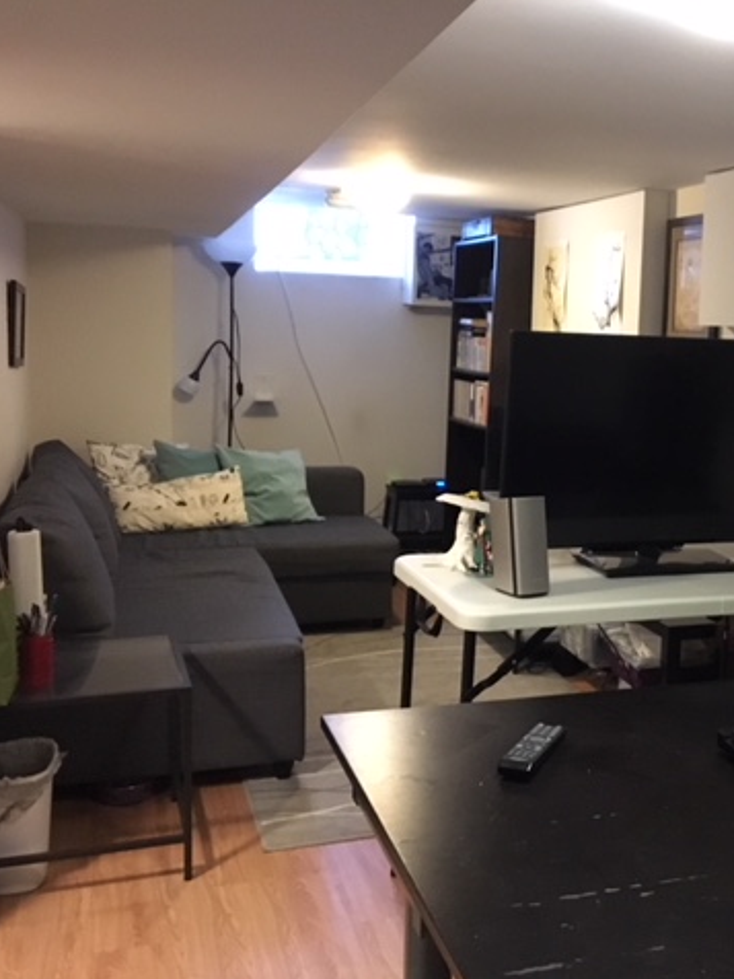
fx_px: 1103
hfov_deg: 36.1
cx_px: 537
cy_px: 492
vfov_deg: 47.9
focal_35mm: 39
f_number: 2.2
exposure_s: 1/15
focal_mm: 4.15
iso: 1000
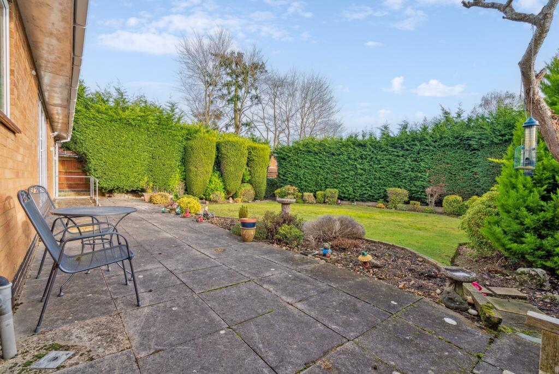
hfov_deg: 96.7
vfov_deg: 73.8
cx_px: 280
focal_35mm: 16
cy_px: 187
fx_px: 249
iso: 640
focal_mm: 16
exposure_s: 1/100
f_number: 10
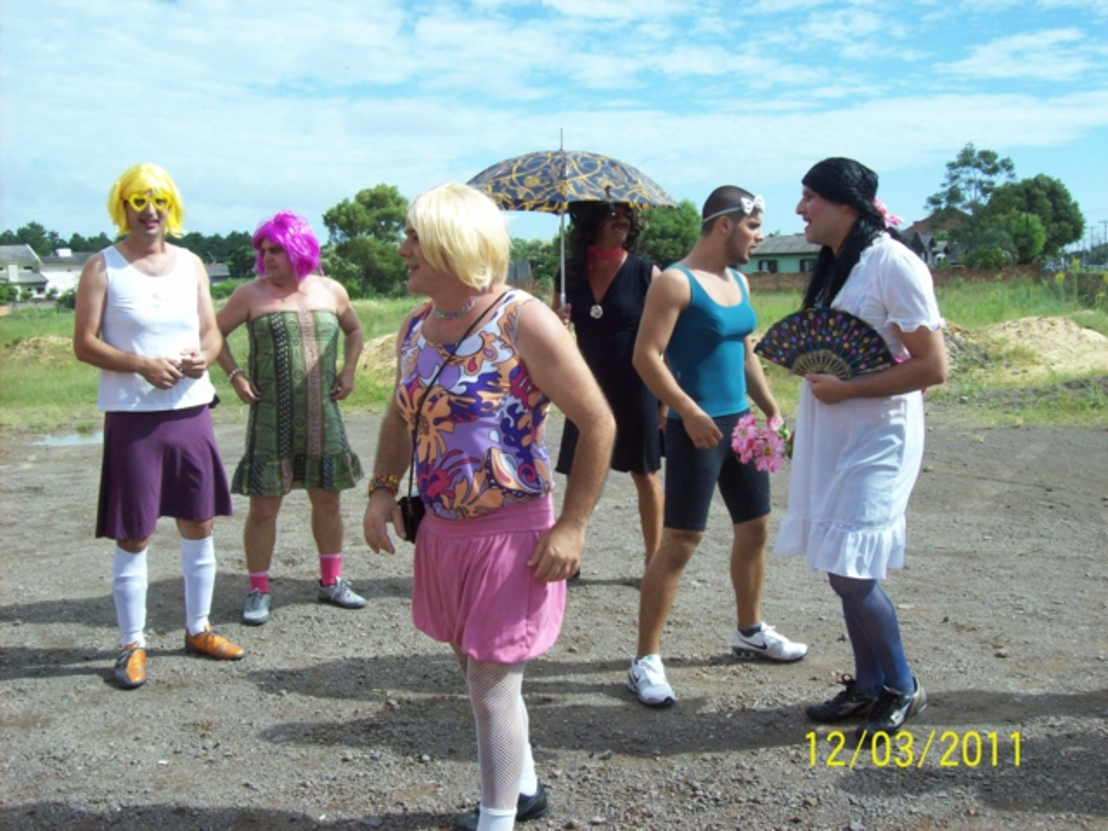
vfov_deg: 39.7
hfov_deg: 51.4
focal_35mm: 36
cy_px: 416
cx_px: 554
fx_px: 1152
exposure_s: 1/524
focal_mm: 6
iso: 80
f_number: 4.8
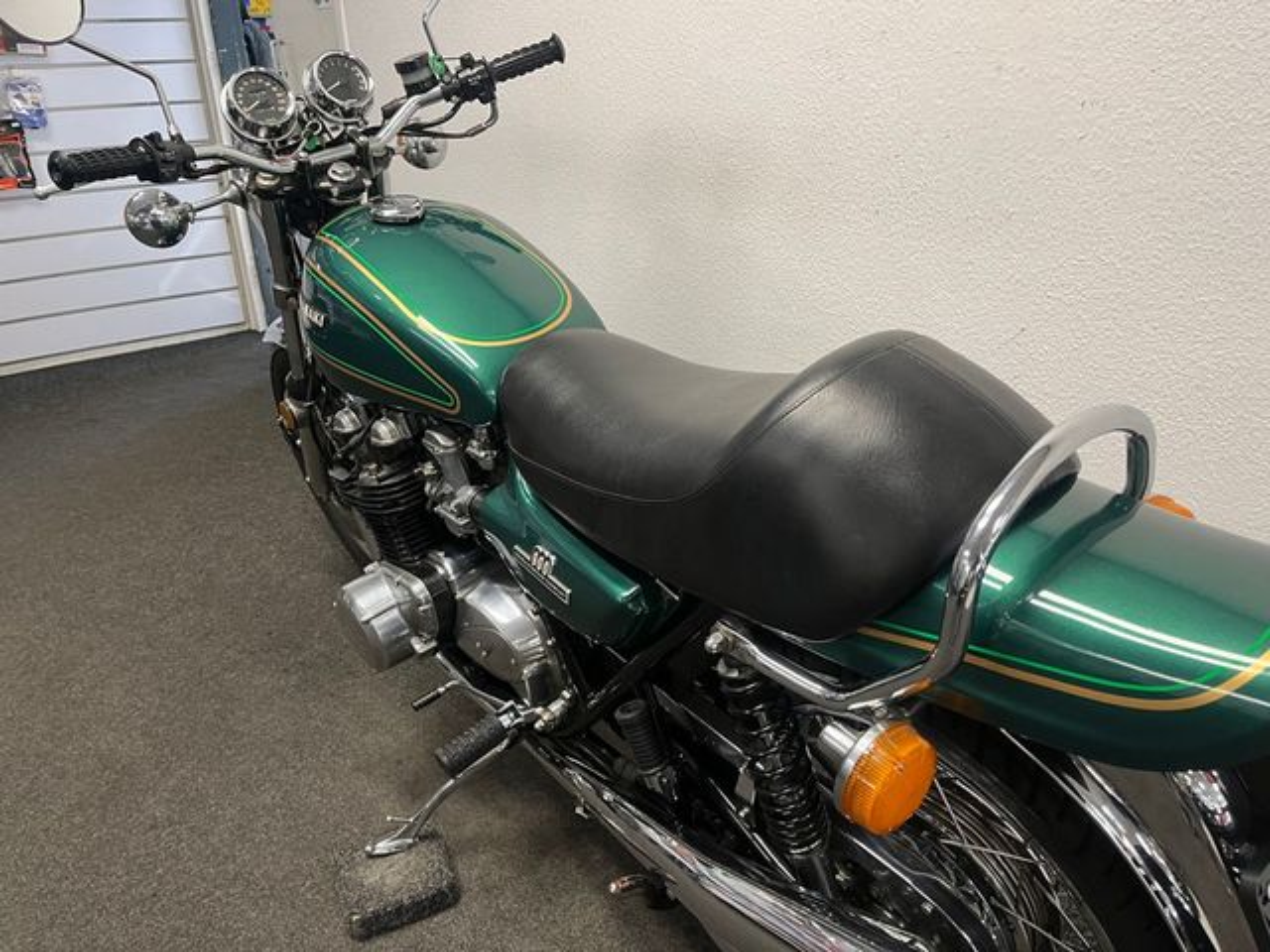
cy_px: 476
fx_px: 954
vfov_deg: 53.1
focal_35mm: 26
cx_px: 635
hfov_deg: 67.3
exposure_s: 1/50
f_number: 1.6
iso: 100
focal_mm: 5.1
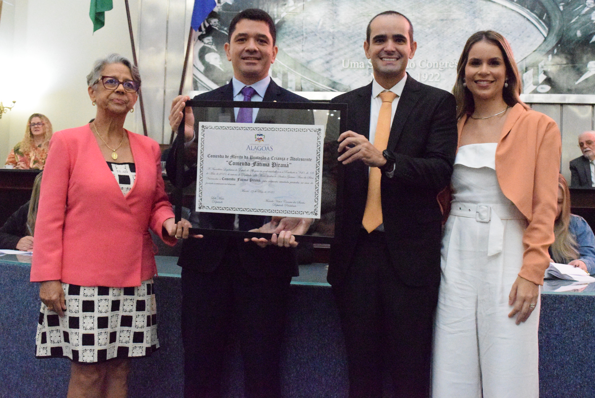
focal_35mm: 40
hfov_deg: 47.9
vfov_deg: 33.1
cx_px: 298
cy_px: 199
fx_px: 670
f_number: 8
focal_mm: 27
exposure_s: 1/250
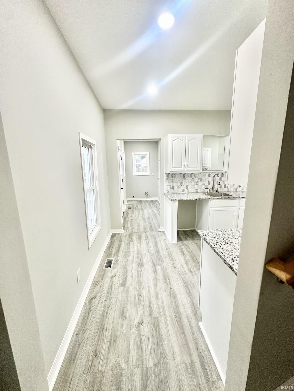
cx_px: 147
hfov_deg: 85.7
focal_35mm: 14
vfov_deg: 102.1
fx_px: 159
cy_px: 196
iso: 250
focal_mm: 2.22
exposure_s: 1/120
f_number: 2.2
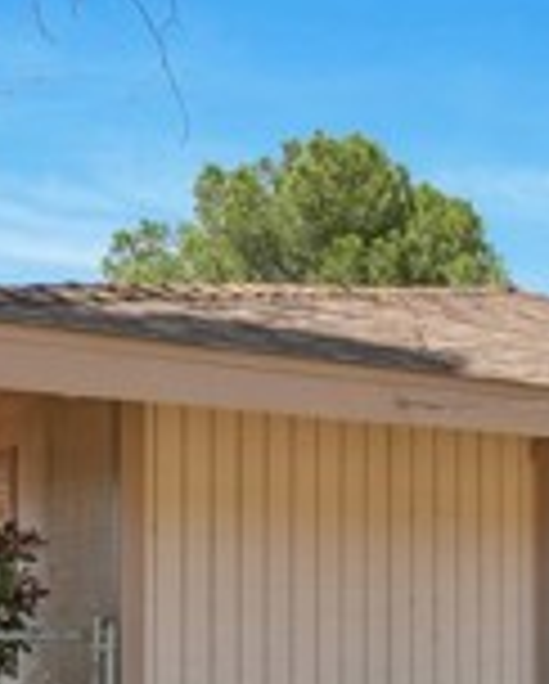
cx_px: 806
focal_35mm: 63
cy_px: 576
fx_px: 1277
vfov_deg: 29.1
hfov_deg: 20.9
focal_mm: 16
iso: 400
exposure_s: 1/500
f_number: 9.5
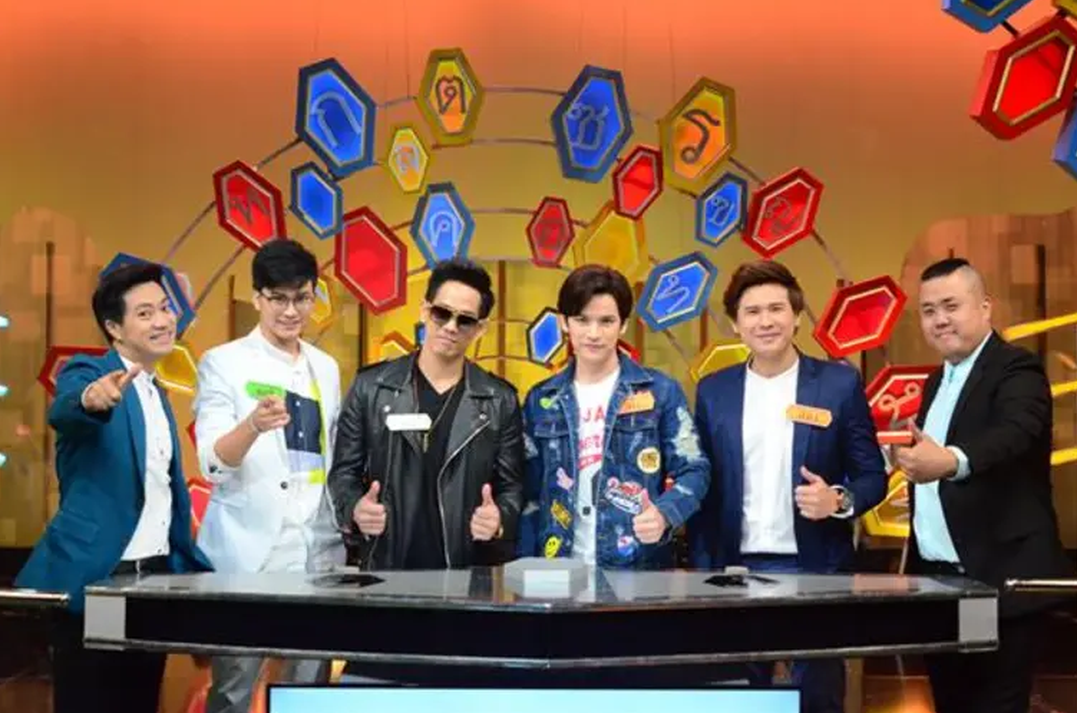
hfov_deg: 37.6
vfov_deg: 25.4
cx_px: 531
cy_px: 347
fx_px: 1582
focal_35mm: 53
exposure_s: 1/400
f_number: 5.6
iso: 4000
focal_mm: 34
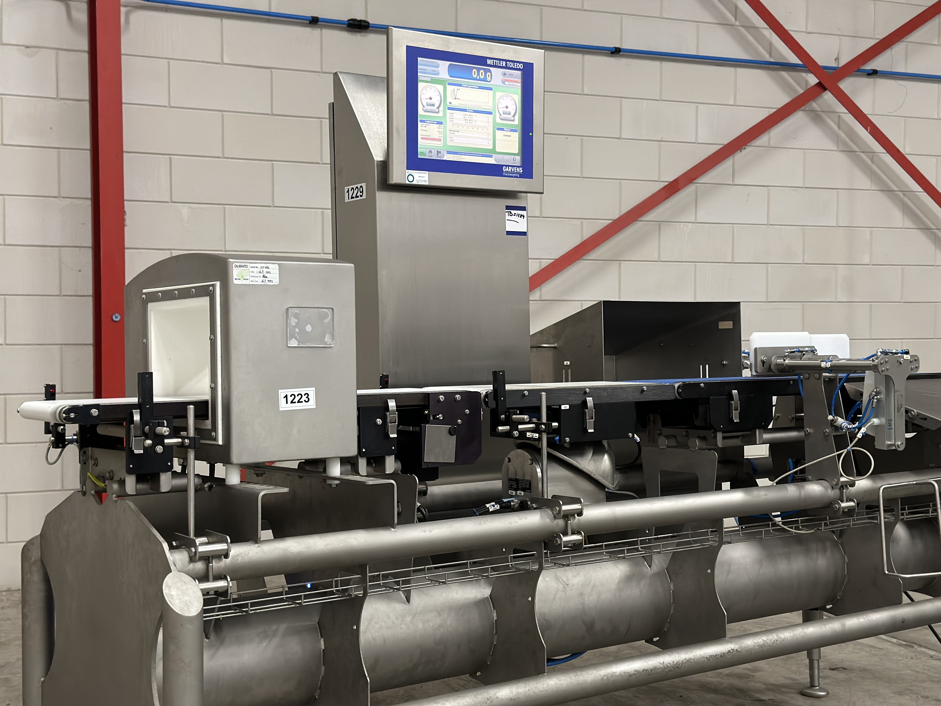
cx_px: 470
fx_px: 1305
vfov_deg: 30.3
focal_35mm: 48
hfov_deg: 39.7
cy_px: 353
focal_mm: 6.86
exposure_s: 1/33
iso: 250
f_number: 1.78
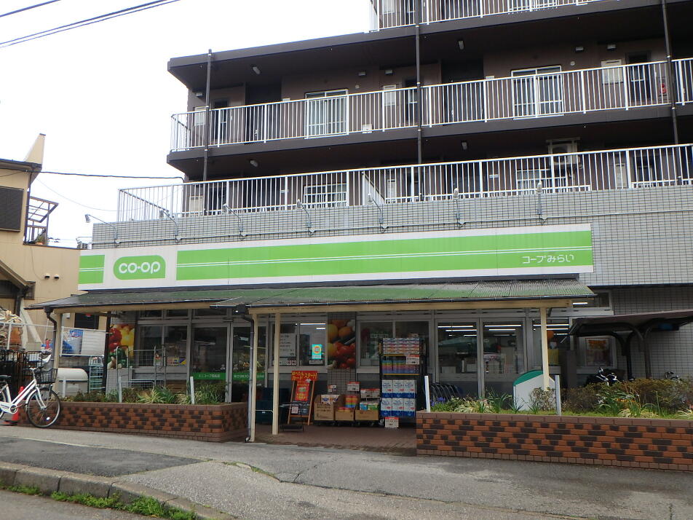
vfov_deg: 41.8
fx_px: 681
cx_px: 346
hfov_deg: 54.0
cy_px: 260
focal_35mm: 34
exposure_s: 1/320
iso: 125
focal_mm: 6
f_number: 4.9
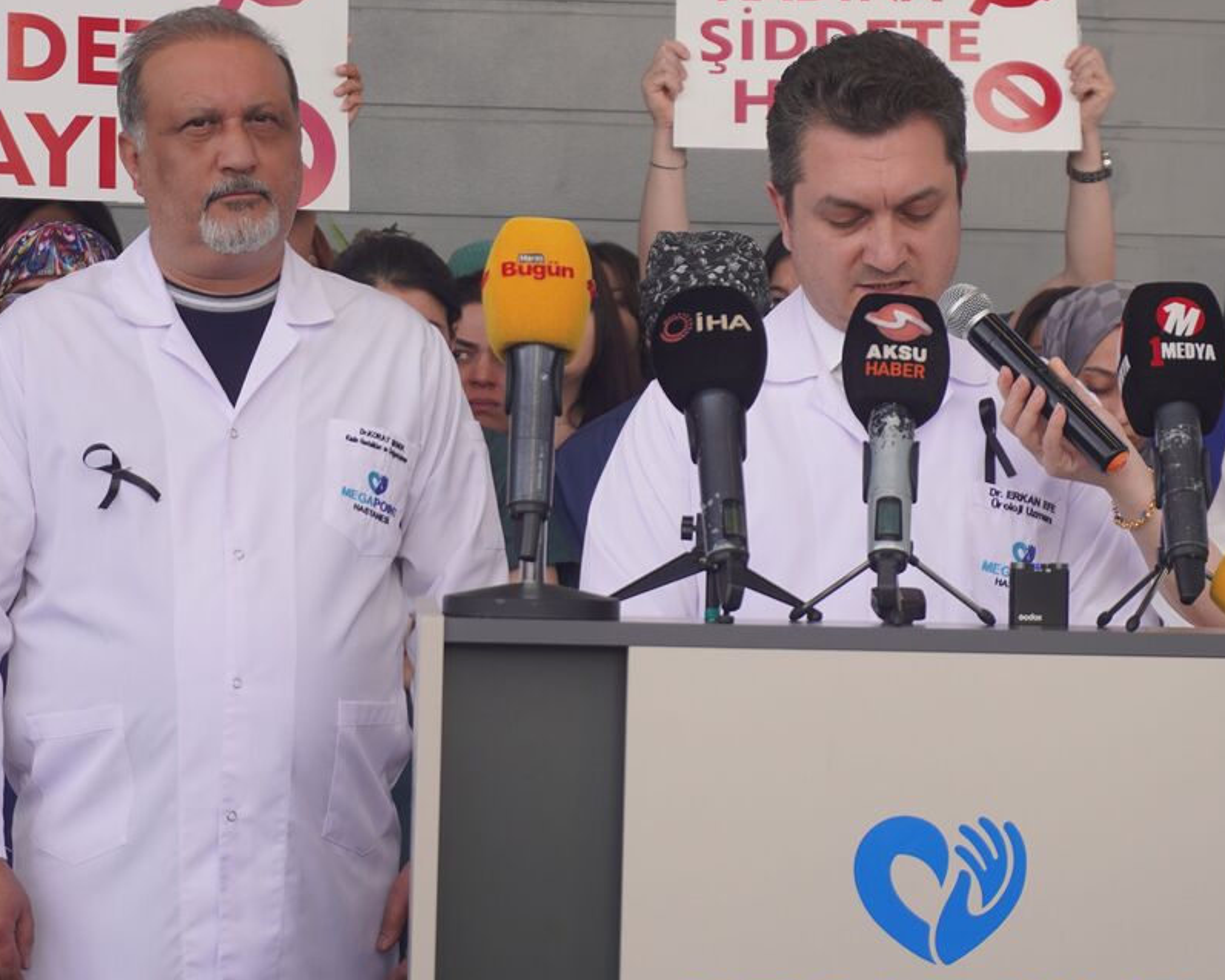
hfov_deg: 17.0
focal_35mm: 113
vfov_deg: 13.6
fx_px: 4098
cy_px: 369
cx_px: 776
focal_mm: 50
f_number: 5.6
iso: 125
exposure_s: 1/160
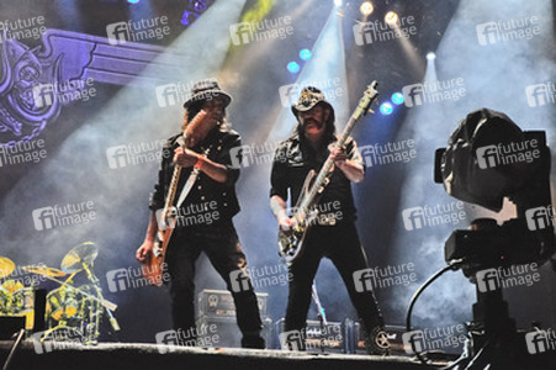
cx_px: 278
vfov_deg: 17.5
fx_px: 1204
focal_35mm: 78
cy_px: 185
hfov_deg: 26.0
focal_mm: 52
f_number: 5
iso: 1600
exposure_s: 1/125
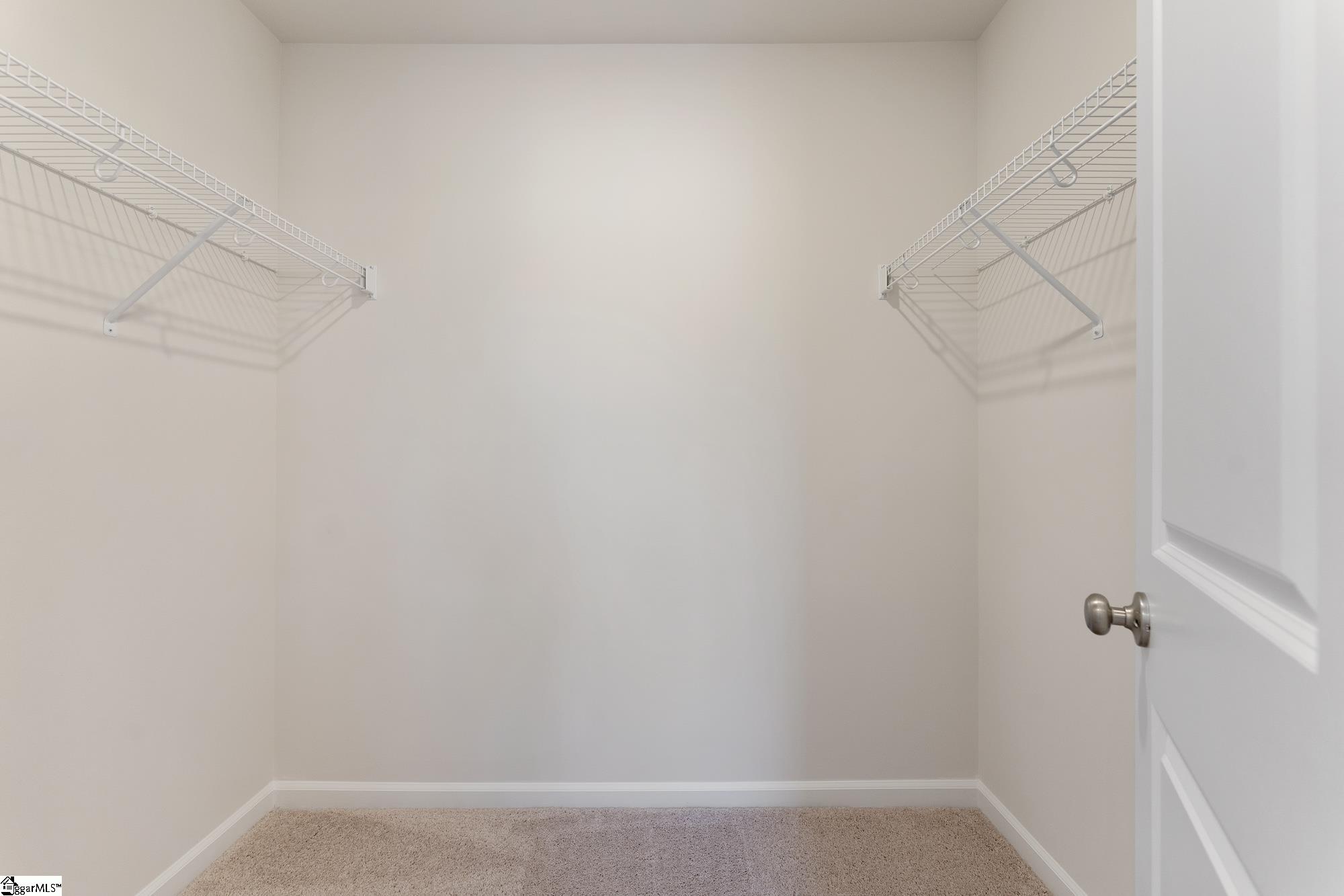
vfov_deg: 81.2
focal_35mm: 14
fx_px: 523
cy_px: 448
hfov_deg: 104.3
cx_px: 672
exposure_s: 1/25
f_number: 6.3
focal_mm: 14
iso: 400
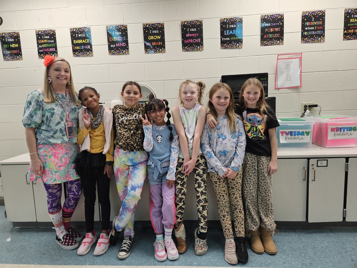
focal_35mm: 23
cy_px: 134
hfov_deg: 73.9
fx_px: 237
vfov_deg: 58.9
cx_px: 178
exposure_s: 1/120
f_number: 1.8
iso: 200
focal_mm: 5.4
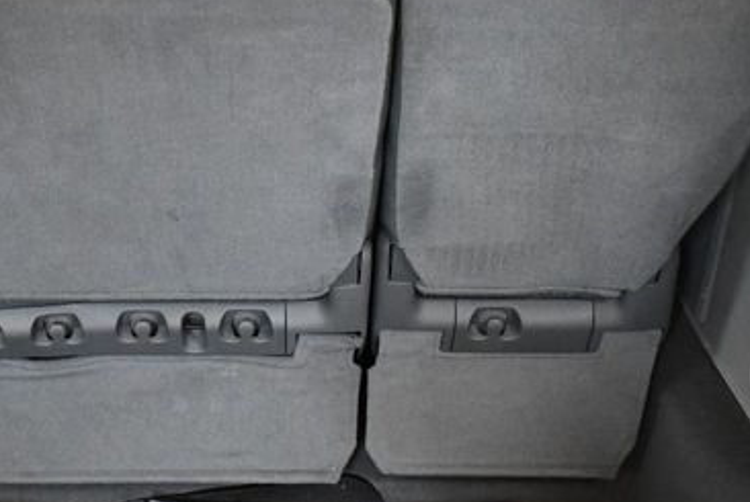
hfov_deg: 31.5
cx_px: 225
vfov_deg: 21.6
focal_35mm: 63
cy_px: 317
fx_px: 1314
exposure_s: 1/80
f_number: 3.5
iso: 3200
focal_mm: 18
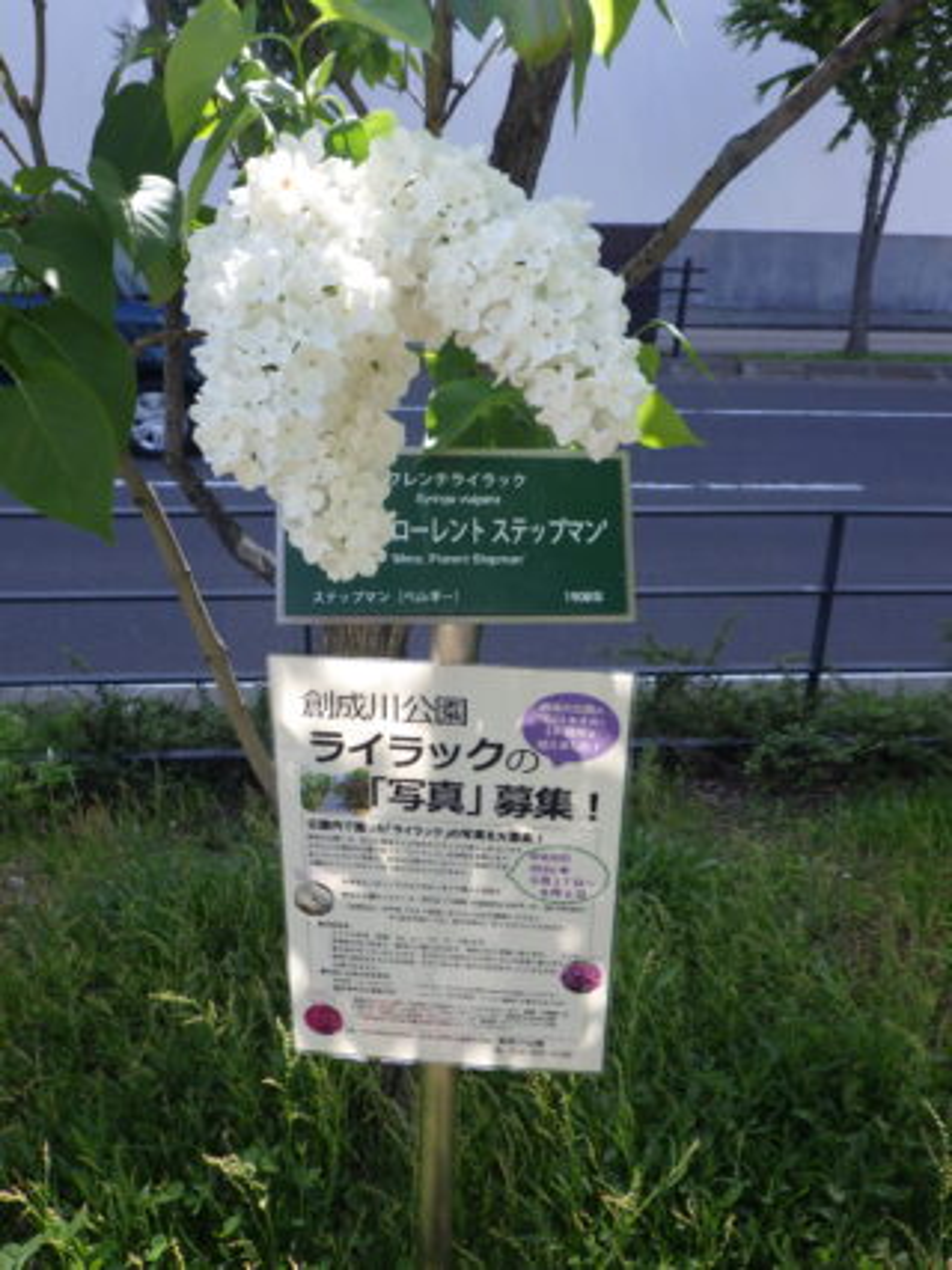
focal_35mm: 28
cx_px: 476
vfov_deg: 63.5
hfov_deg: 49.7
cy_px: 635
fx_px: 1027
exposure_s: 1/200
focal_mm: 5
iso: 125
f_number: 4.2
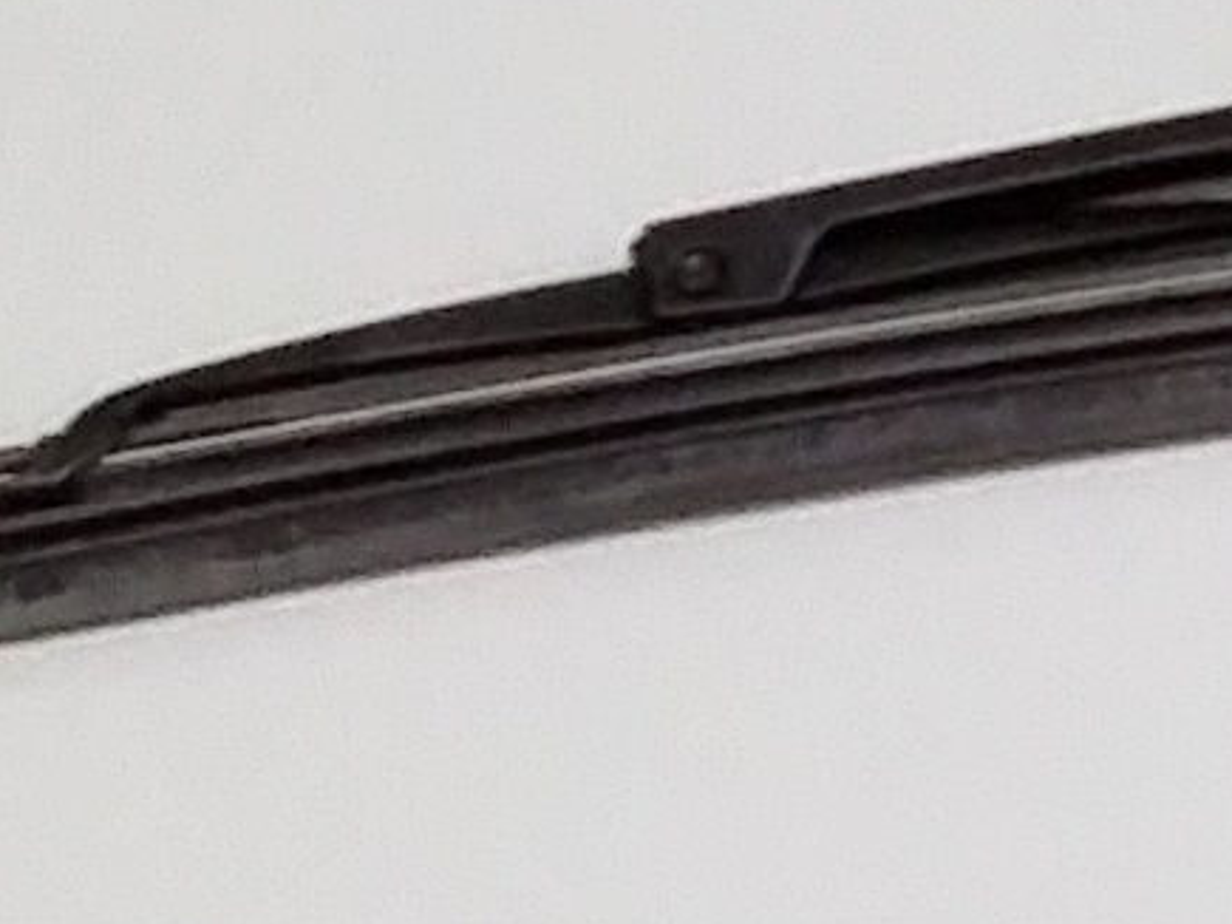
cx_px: 4483
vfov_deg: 6.2
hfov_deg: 6.9
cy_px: 505
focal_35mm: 240
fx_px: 8539
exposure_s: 1/24
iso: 160
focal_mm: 3.4
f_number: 2.4
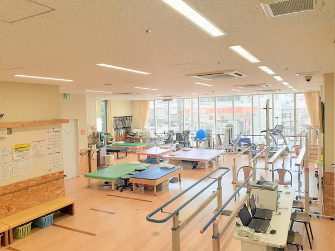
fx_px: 261
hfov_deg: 65.3
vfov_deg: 51.4
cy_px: 126
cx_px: 168
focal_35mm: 27
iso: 100
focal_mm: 3.6
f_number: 1.9
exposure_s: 1/189
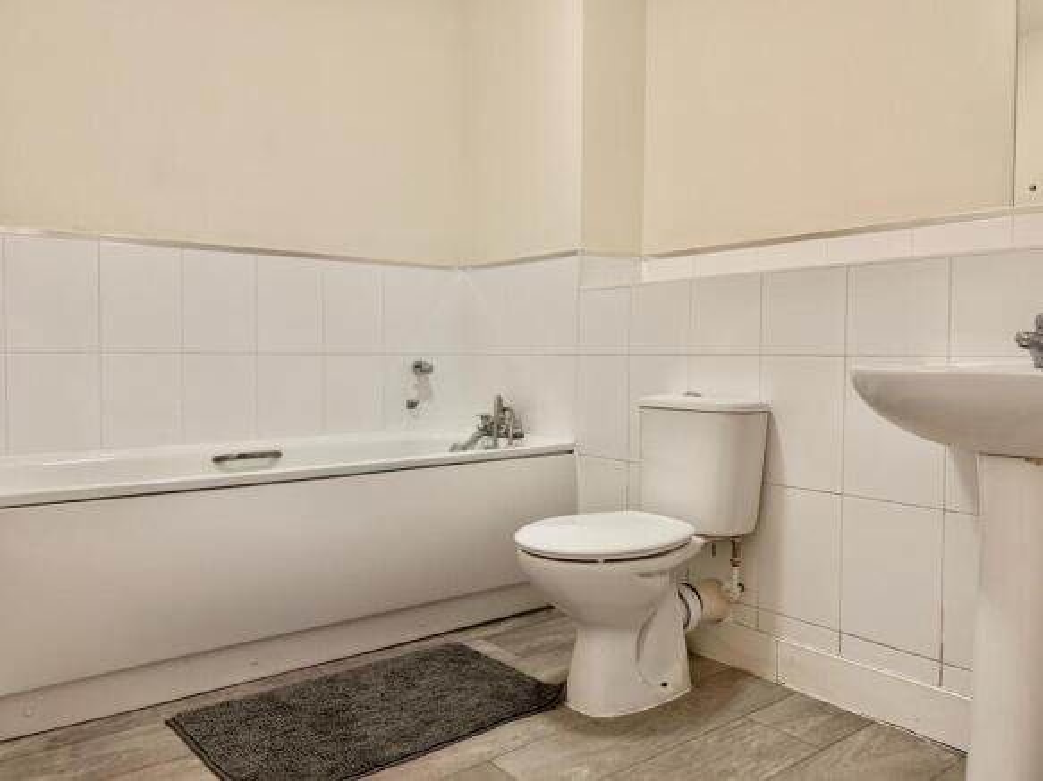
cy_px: 390
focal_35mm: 26
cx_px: 522
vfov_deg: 53.0
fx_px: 783
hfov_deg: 67.3
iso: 200
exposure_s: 1/50
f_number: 1.8
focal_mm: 4.25
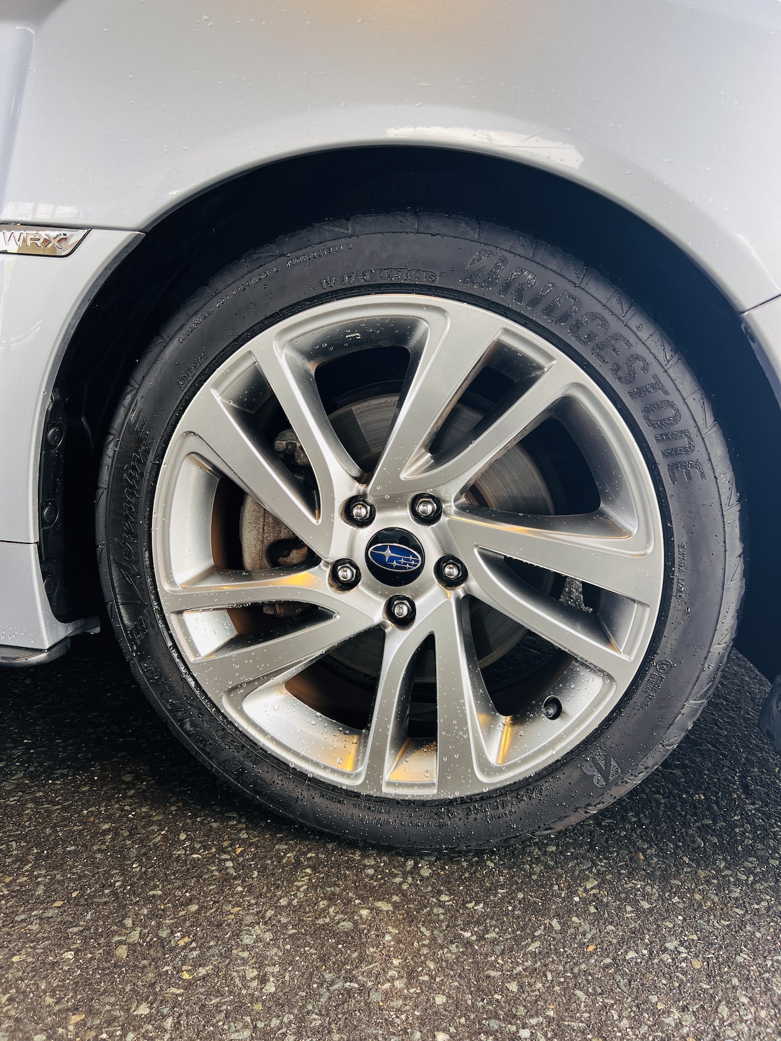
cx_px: 390
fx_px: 782
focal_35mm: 26
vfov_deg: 67.3
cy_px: 520
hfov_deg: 53.1
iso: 32
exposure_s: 1/121
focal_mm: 5.7
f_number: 1.5
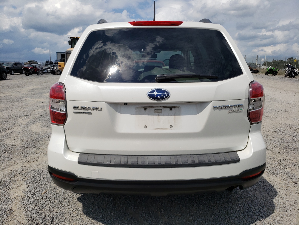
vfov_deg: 53.1
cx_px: 150
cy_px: 112
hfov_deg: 67.3
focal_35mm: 26
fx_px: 225
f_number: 1.5
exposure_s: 1/10000
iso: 50
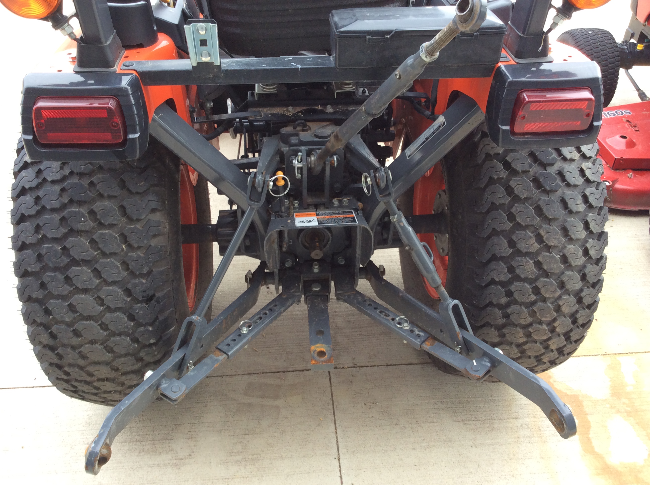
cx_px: 325
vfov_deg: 44.1
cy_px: 242
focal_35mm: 32
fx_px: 600
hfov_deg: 56.9
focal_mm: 3.3
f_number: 2.4
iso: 40
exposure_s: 1/120
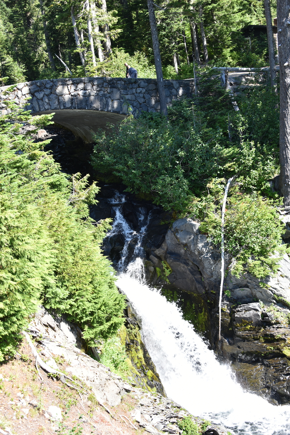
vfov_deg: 41.1
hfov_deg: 28.1
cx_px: 145
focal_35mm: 48
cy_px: 218
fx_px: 580
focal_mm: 48
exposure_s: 1/125
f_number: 5.6
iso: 100
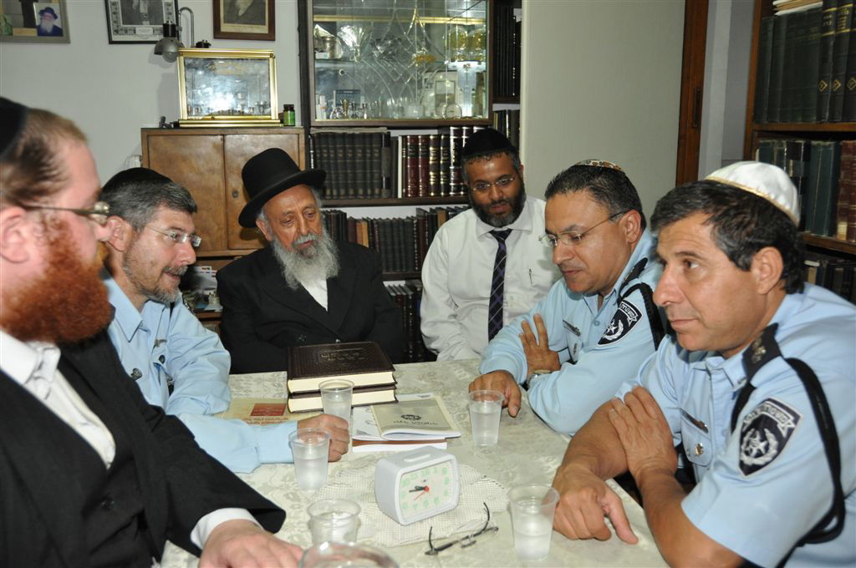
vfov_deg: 39.9
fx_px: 784
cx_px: 428
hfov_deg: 57.3
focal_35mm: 33
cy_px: 284
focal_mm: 22
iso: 800
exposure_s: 1/60
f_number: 4
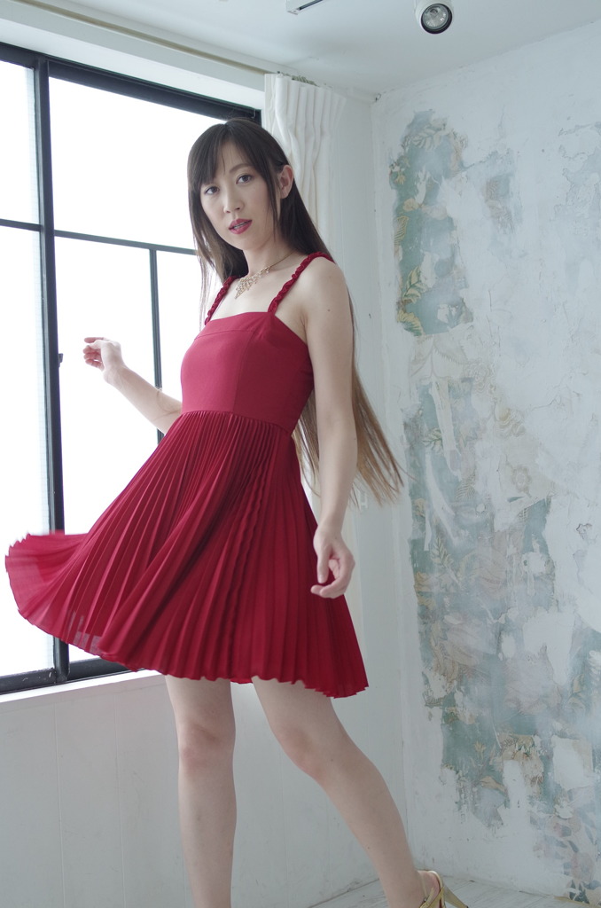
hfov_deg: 29.1
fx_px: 1157
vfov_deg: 42.8
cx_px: 300
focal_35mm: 46
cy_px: 454
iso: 800
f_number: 2.8
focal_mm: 31
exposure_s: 1/125
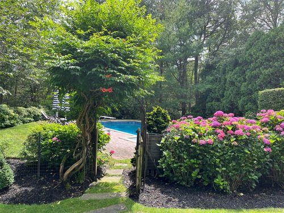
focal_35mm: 26
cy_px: 106
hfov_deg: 67.3
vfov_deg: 53.1
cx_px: 142
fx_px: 213
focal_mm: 5.1
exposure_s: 1/845
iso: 50
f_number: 1.6
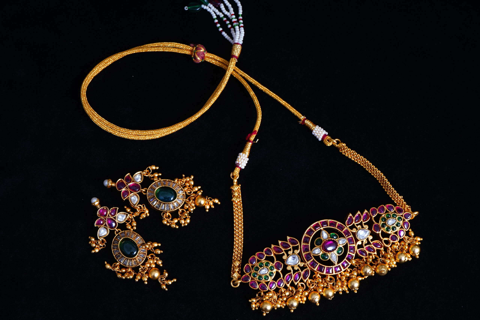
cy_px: 160
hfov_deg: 33.9
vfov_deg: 23.0
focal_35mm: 59
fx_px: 787
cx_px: 240
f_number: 16
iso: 80
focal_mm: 59
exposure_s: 1/160
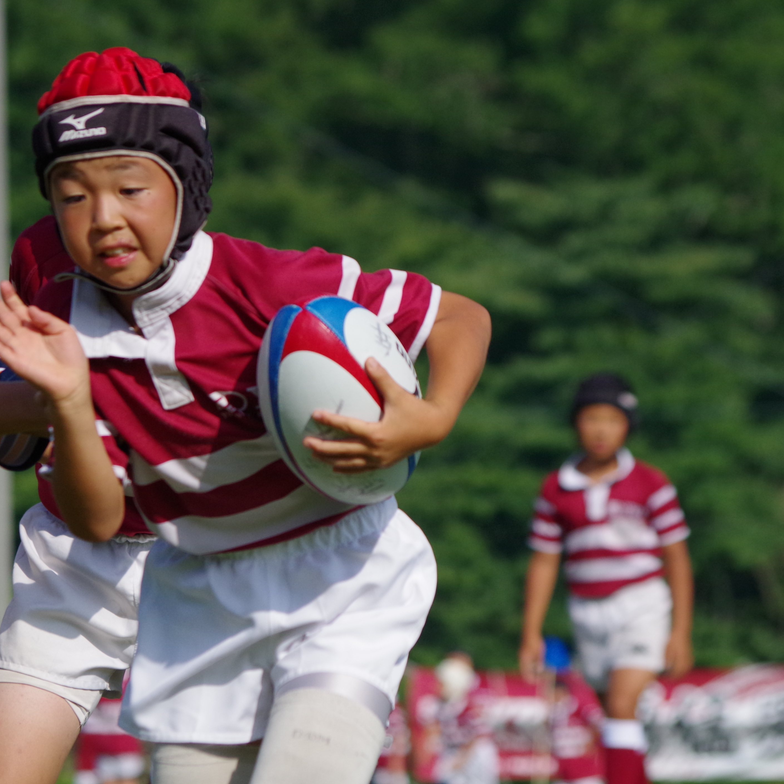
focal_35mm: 364
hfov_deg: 4.8
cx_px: 312
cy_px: 392
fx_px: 9327
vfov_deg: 4.8
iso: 800
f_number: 7.1
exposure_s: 1/2500
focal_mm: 190
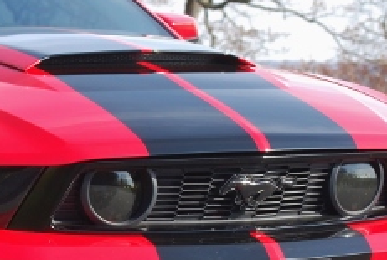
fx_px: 2460
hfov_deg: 8.9
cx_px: -49
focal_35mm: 228
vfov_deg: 6.0
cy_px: 149
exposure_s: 1/125
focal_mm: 55
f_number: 5.6
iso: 125
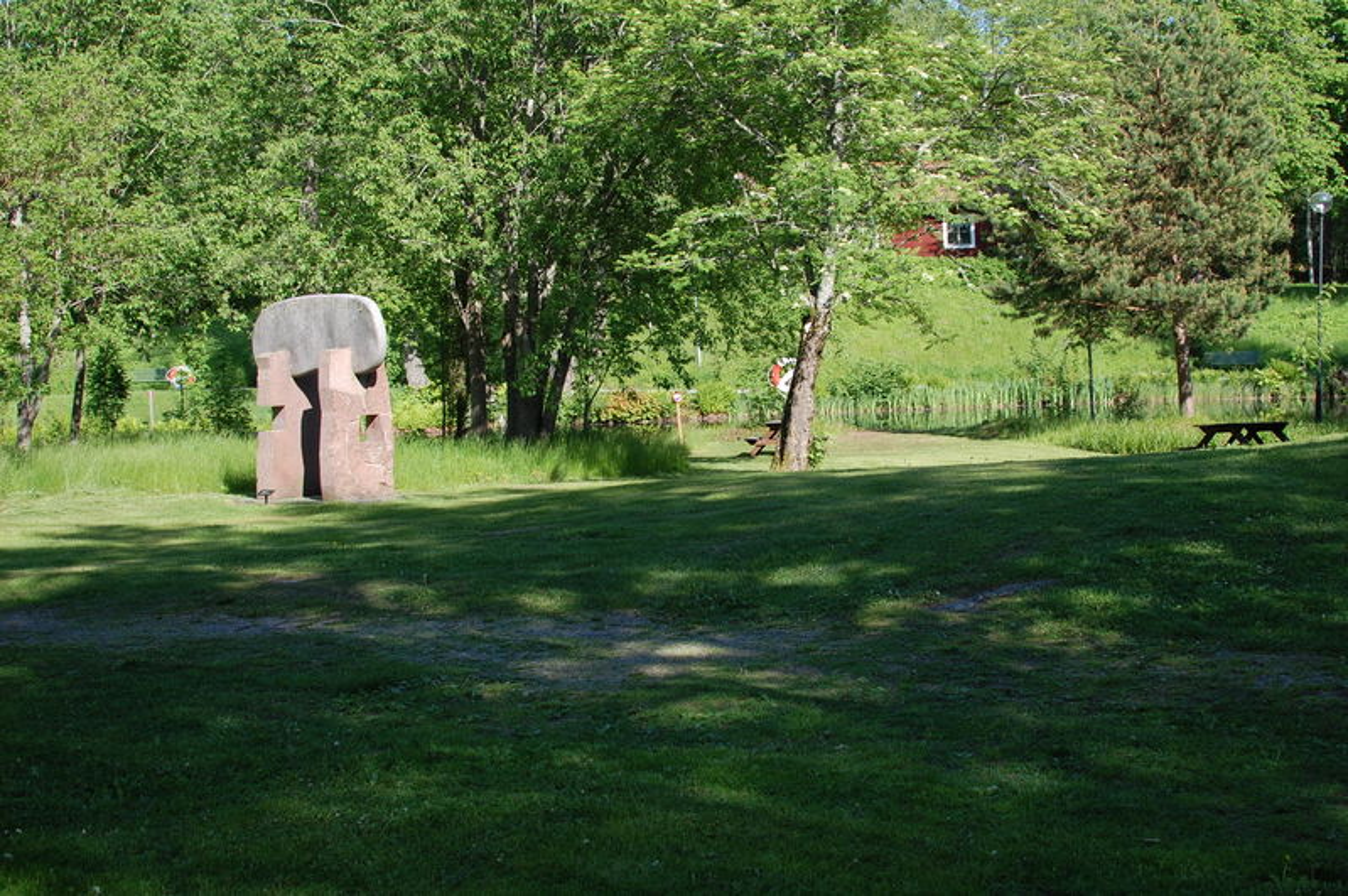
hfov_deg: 37.9
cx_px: 674
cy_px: 448
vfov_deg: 25.7
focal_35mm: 52
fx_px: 1964
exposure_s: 1/200
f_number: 7.1
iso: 200
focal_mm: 35
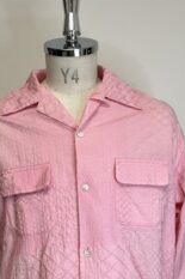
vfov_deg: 38.5
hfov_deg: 26.9
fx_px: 386
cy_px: 212
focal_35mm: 50
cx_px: 81
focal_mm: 3.99
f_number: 1.8
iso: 64
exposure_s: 1/50
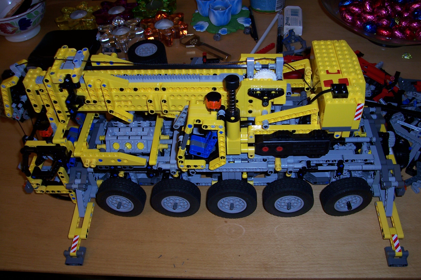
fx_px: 398
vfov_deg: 38.9
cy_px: 140
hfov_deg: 55.8
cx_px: 210
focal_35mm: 34
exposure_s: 1/60
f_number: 2.7
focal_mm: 5.6
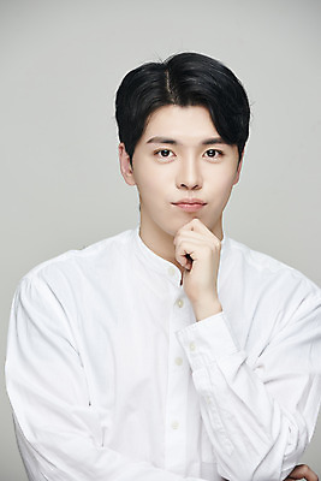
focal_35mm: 200
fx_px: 2672
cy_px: 240
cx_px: 160
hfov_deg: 6.9
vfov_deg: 10.3
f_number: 8
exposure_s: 1/125
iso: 64
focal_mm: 200
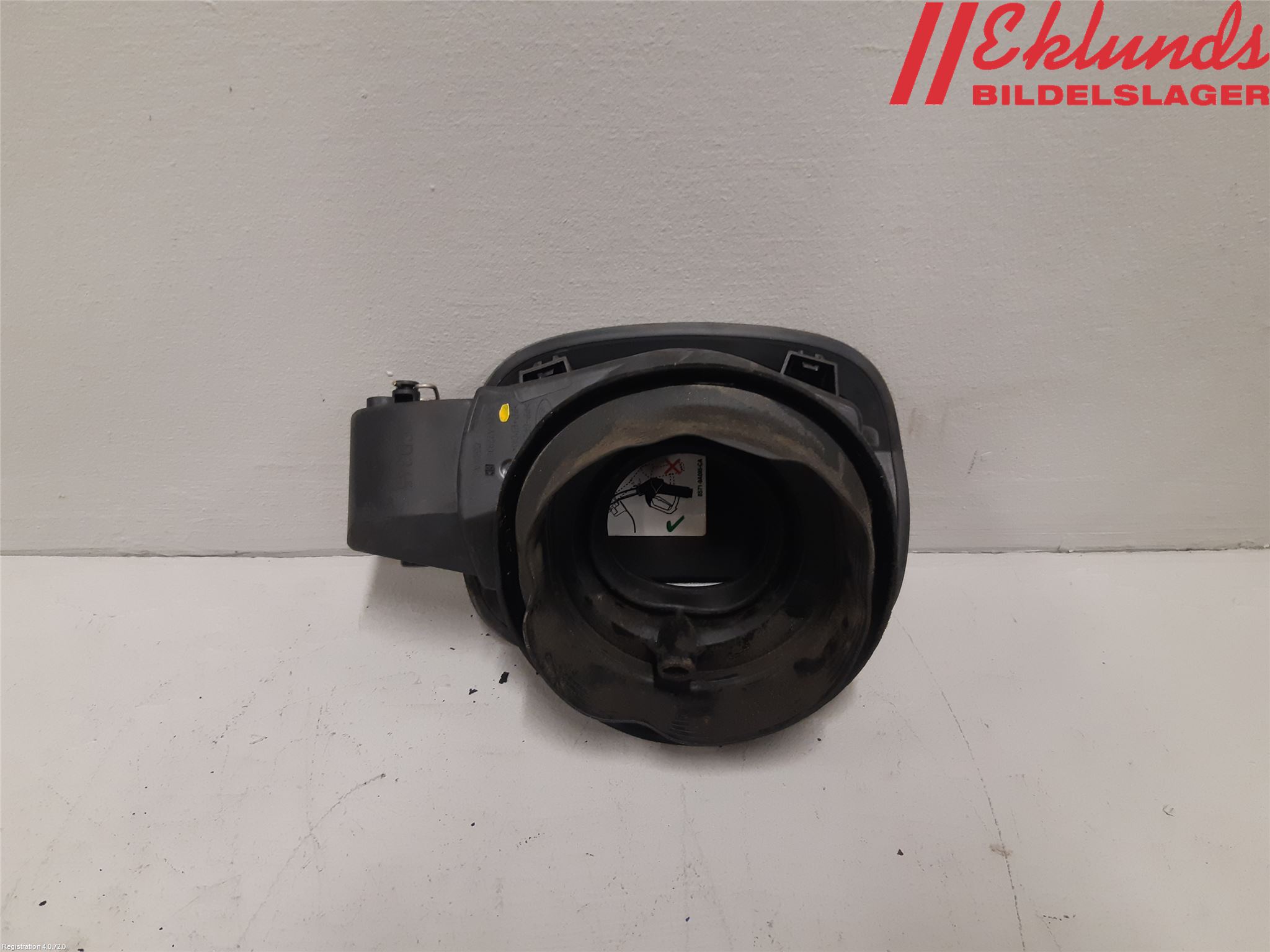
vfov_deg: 53.1
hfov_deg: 67.3
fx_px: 954
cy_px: 476
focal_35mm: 26
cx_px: 635
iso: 200
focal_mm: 3.93
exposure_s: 1/50
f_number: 1.7
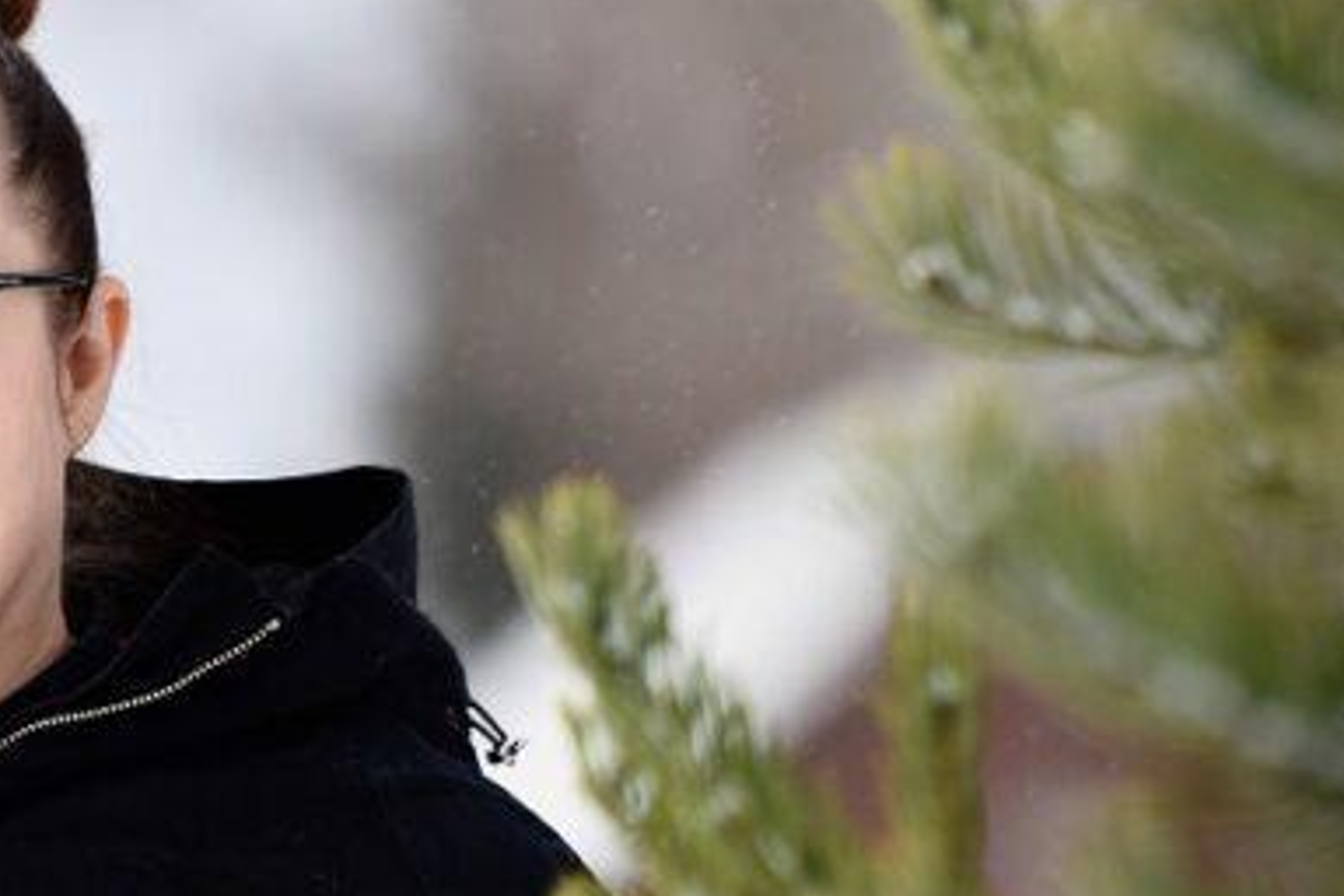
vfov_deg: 1.7
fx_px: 29864
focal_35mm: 800
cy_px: 166
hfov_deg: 2.6
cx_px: 416
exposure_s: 1/250
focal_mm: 200
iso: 100
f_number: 2.8
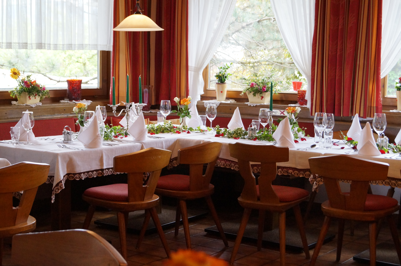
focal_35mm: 67
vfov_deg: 20.3
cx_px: 200
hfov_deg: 30.1
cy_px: 133
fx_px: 746
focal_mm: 45
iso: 1250
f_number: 5.6
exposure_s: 1/80
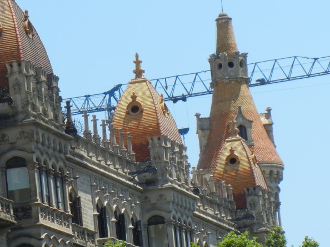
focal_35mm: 300
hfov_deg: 6.6
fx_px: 2859
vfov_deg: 5.0
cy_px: 148
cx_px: 152
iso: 160
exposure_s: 1/717
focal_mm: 31.4
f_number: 4.6
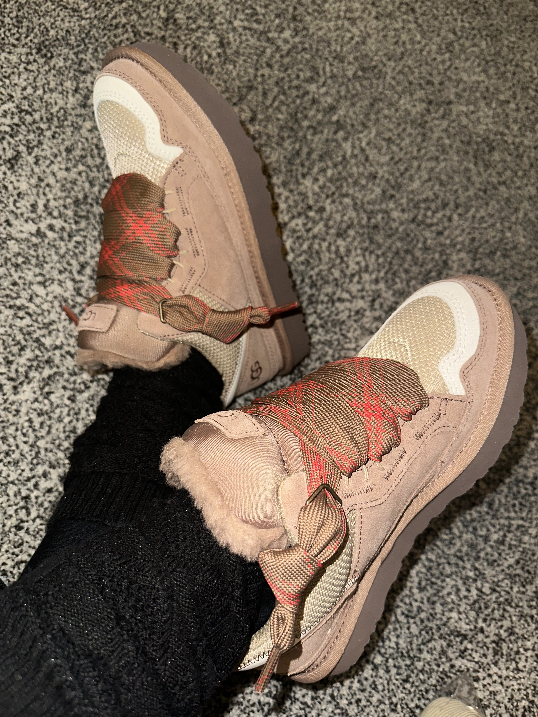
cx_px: 269
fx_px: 497
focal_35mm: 24
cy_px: 358
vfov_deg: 71.6
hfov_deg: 56.8
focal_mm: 6.86
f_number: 1.78
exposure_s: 1/20
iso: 64
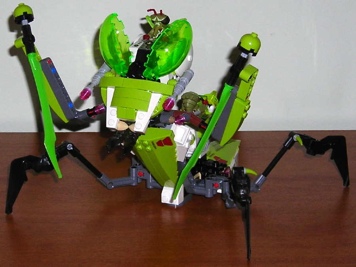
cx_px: 178
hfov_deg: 34.9
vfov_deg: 26.6
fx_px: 566
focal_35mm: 55
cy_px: 134
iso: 50
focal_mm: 9.1
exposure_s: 1/60.1
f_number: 3.6
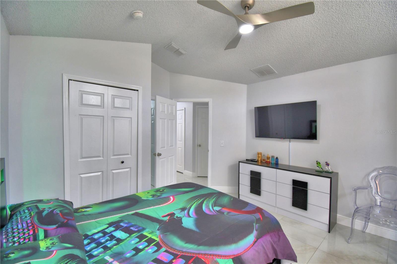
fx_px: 165
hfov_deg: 100.4
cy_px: 132
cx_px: 198
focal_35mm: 15
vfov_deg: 77.3
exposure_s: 1/125
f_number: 4.5
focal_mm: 10
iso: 400
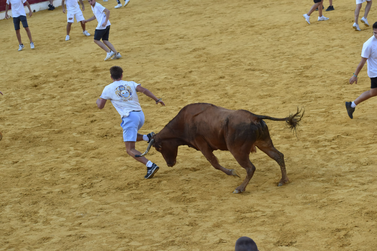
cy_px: 126
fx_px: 1099
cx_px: 188
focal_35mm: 105
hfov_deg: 19.5
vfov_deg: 13.0
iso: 800
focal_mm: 70
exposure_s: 1/640
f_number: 6.3
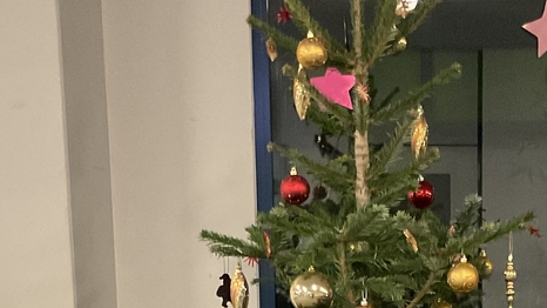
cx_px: 408
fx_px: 1378
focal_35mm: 95
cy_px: 463
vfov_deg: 12.1
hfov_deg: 22.3
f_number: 1.8
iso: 320
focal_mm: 3
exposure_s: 1/33
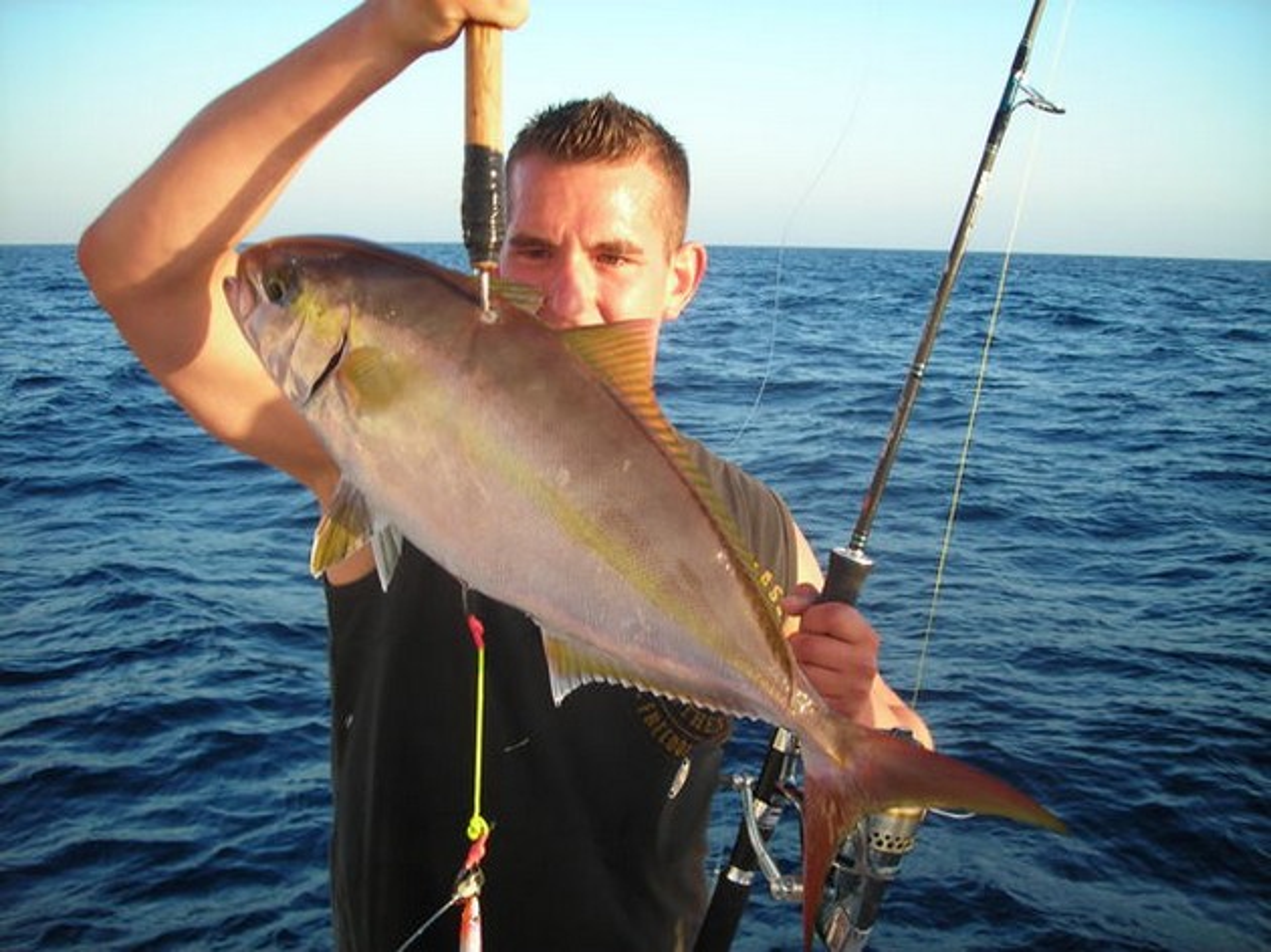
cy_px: 476
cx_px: 636
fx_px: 1395
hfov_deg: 49.0
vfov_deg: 37.7
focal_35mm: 38
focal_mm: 6.3
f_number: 3.2
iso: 50
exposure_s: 1/142
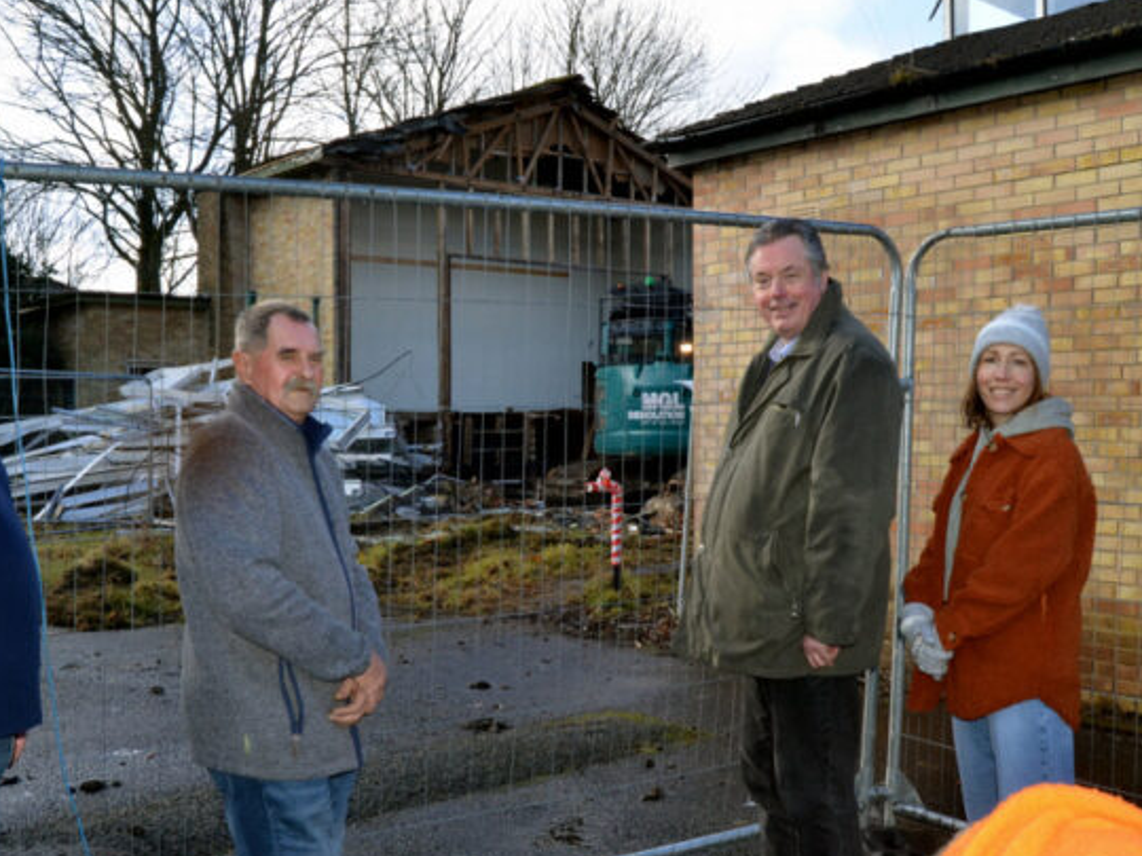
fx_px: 1188
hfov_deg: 51.1
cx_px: 480
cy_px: 447
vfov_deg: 39.6
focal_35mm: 36
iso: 640
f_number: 13
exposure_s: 1/250
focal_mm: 18
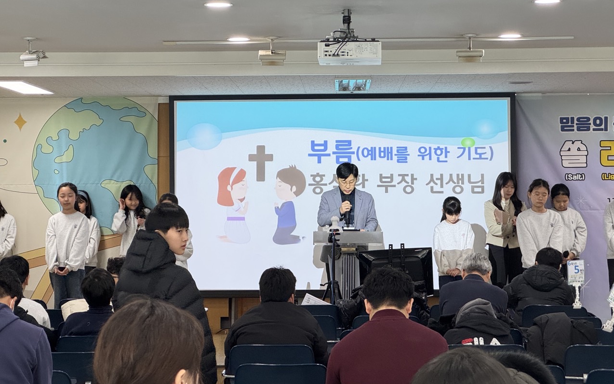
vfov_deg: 15.9
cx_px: 308
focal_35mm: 82
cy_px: 165
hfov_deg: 25.2
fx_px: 1372
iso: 250
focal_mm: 9
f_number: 2.8
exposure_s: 1/120
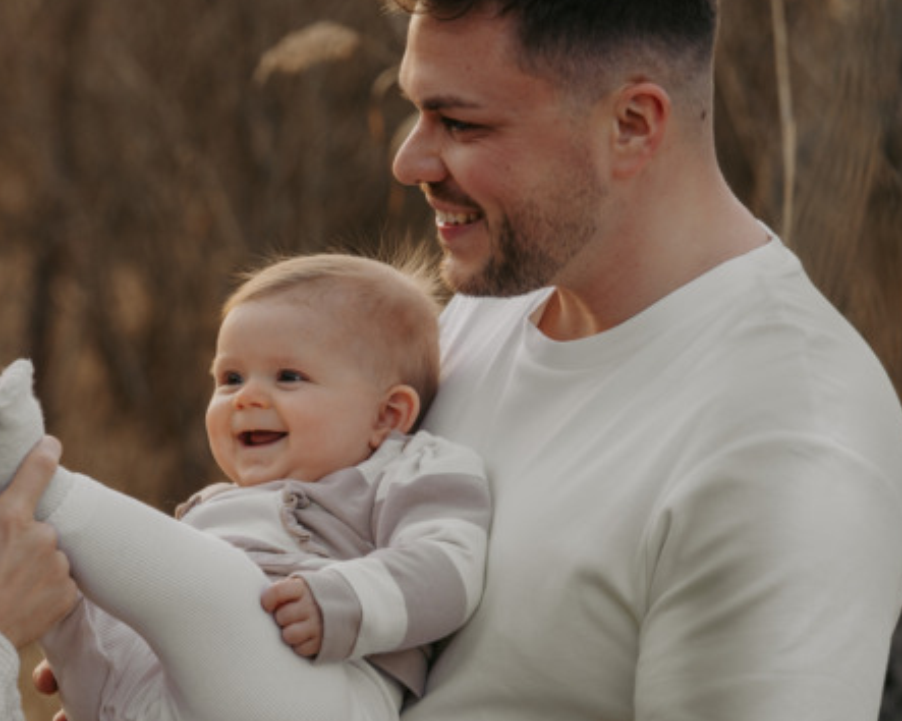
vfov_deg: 7.5
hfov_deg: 9.4
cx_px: 195
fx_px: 5470
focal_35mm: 205
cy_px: 377
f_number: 5.6
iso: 640
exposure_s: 1/250
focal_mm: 126
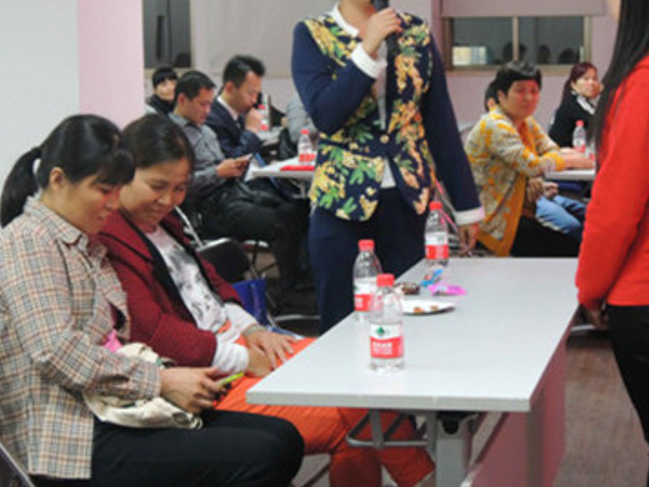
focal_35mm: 77
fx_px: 1444
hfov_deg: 25.3
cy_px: 183
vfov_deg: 19.1
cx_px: 331
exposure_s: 1/10
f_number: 4
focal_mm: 9.9
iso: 800
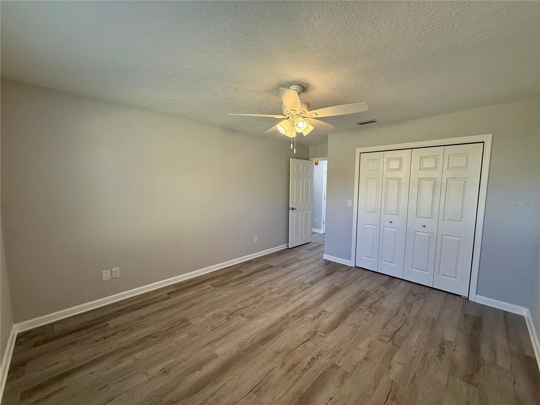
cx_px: 270
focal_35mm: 14
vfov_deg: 85.7
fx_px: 218
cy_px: 202
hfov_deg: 102.1
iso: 200
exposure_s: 1/120
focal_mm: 2.22
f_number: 2.2
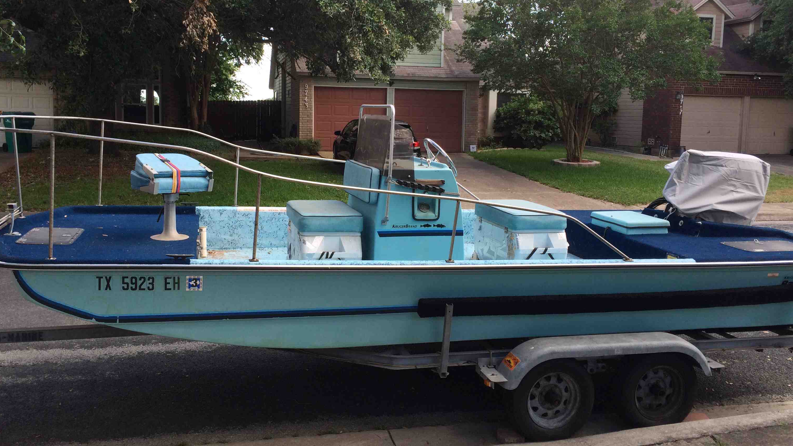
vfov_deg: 34.6
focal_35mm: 34
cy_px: 189
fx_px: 715
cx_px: 374
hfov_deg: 58.0
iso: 32
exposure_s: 1/366
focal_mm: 4.15
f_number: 2.2
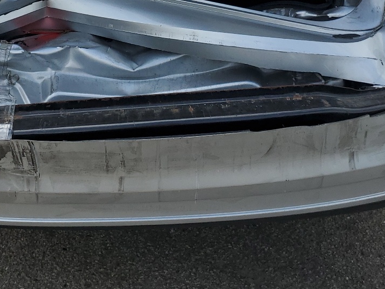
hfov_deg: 33.1
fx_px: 645
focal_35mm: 58
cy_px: -22
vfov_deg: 23.8
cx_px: 156
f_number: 1.5
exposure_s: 1/3333
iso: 50
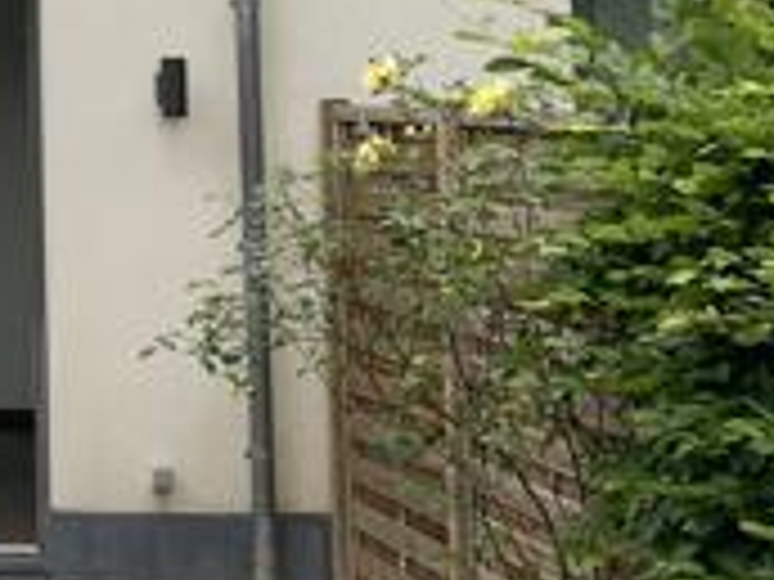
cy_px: -153
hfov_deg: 17.9
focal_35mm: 97
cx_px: -423
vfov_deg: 14.7
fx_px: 2169
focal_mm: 4.25
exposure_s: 1/375
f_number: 1.8
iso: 25
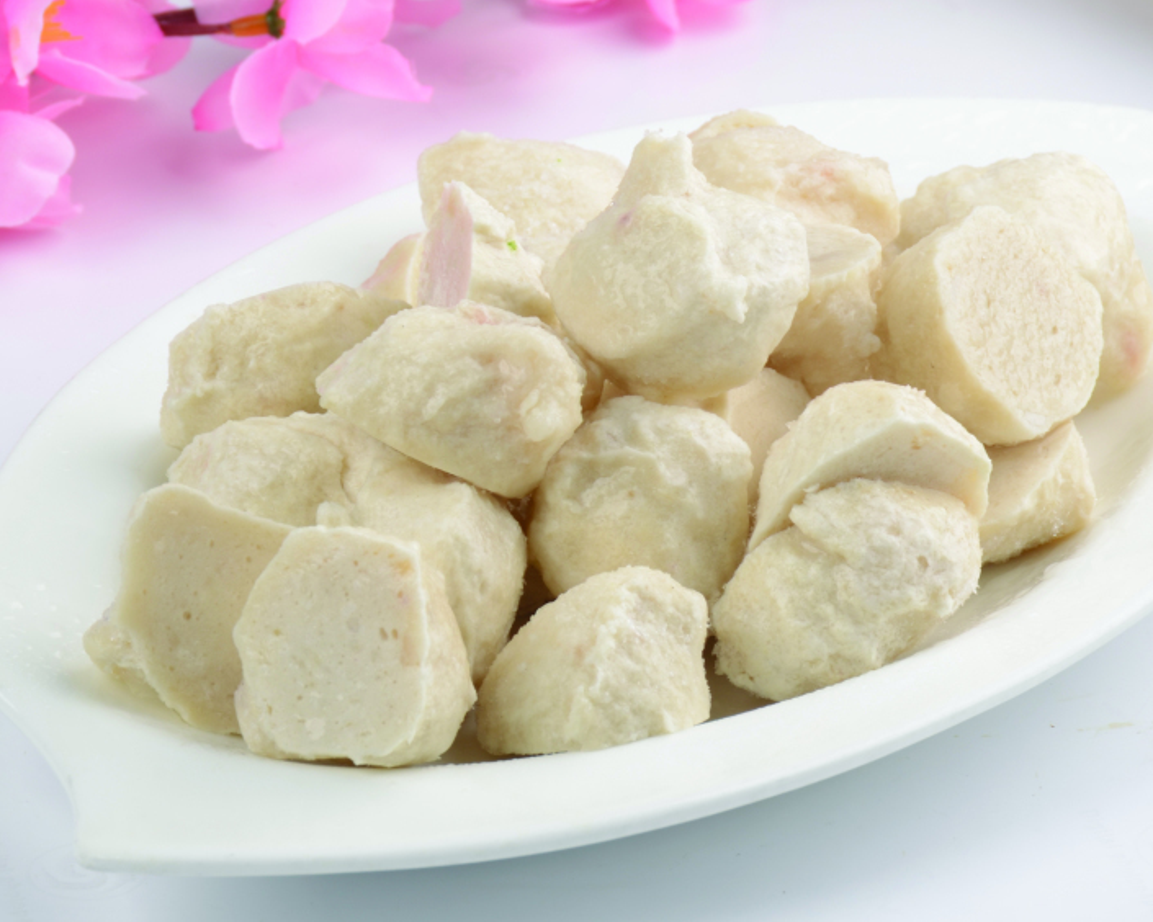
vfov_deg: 5.1
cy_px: 445
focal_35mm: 306
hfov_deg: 6.3
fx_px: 10442
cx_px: 641
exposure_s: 1/125
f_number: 18
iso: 100
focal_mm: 150
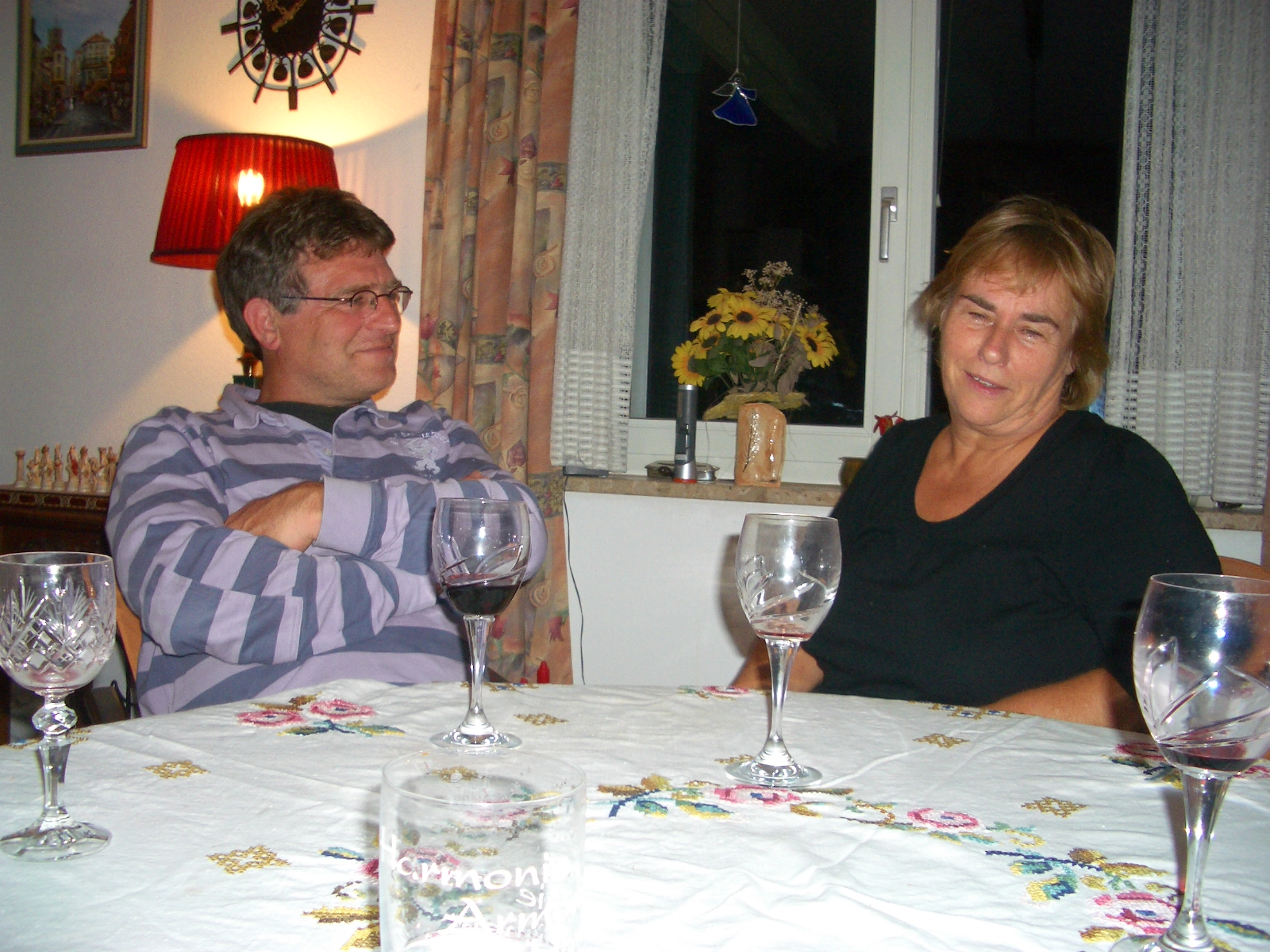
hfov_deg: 52.6
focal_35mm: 35
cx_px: 635
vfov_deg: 40.7
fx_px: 1284
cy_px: 476
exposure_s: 1/60
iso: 100
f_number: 2.6
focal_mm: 5.8
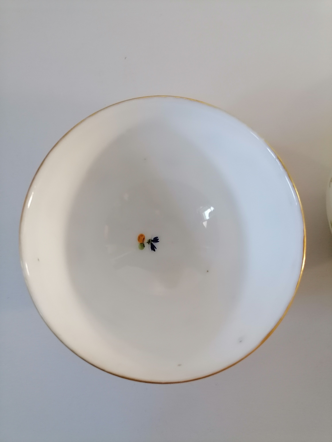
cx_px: 166
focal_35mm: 26
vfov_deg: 67.3
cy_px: 221
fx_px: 332
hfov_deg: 53.1
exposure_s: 1/25
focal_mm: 5.4
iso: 320
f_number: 1.8
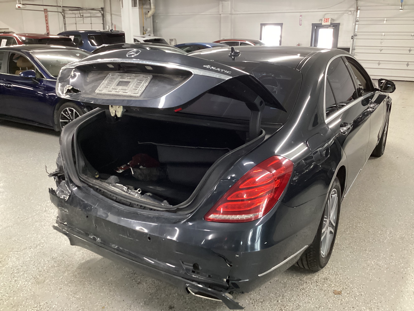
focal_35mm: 31
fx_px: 371
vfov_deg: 45.4
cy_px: 156
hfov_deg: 58.4
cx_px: 207
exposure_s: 1/40
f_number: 2.4
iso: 320
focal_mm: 3.3
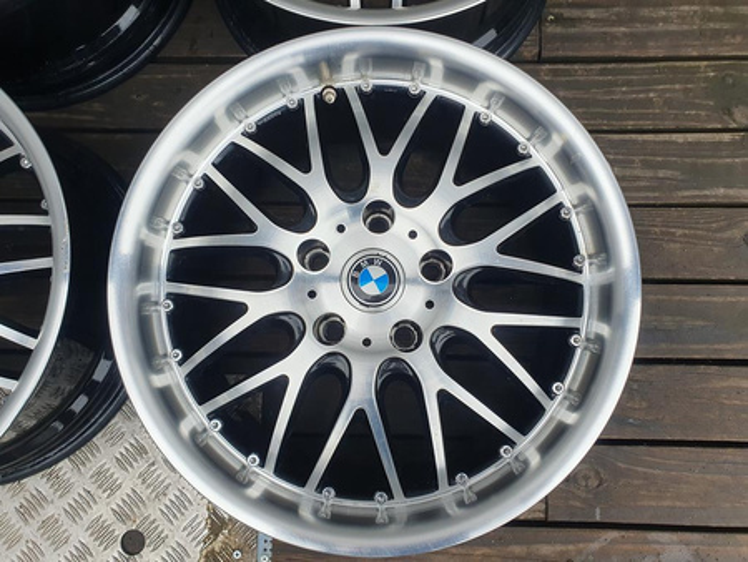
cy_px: 281
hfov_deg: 67.3
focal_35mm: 26
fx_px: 562
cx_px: 374
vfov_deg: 53.1
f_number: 2.4
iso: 50
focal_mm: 4.32
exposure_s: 1/108
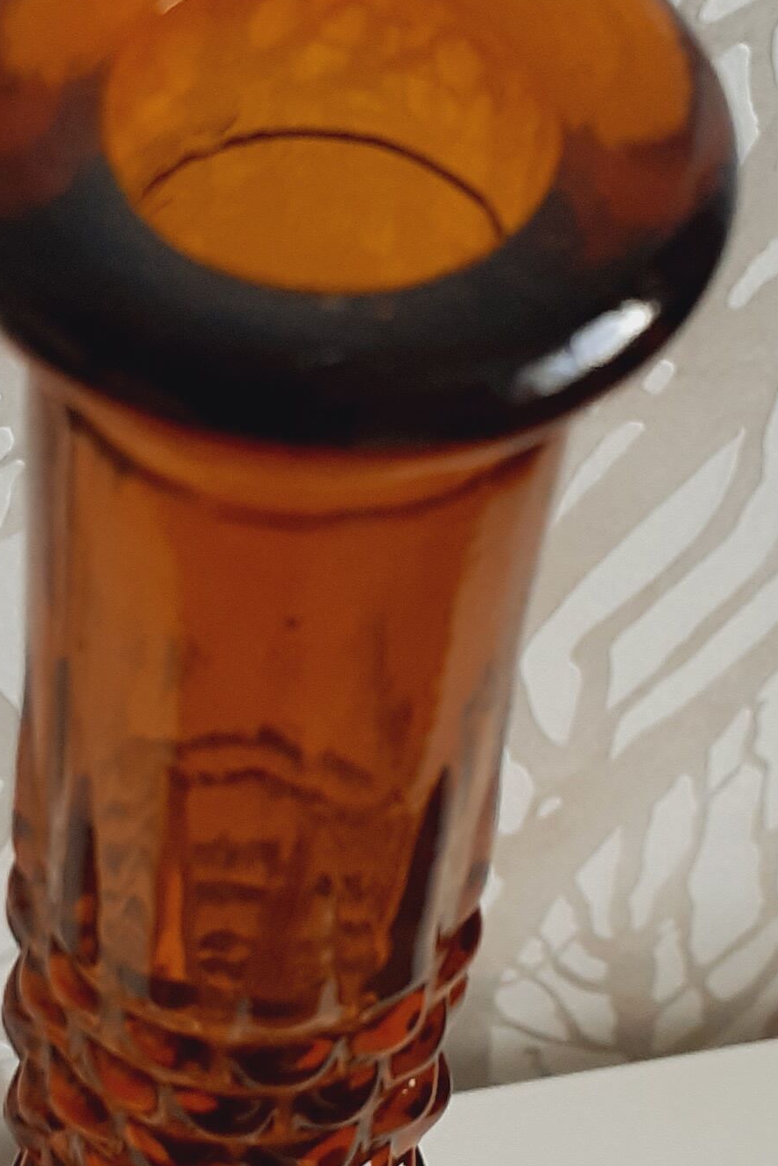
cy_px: 578
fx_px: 2820
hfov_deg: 15.3
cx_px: -65
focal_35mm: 87
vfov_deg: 23.4
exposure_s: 1/50
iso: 100
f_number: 1.9
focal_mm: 3.6
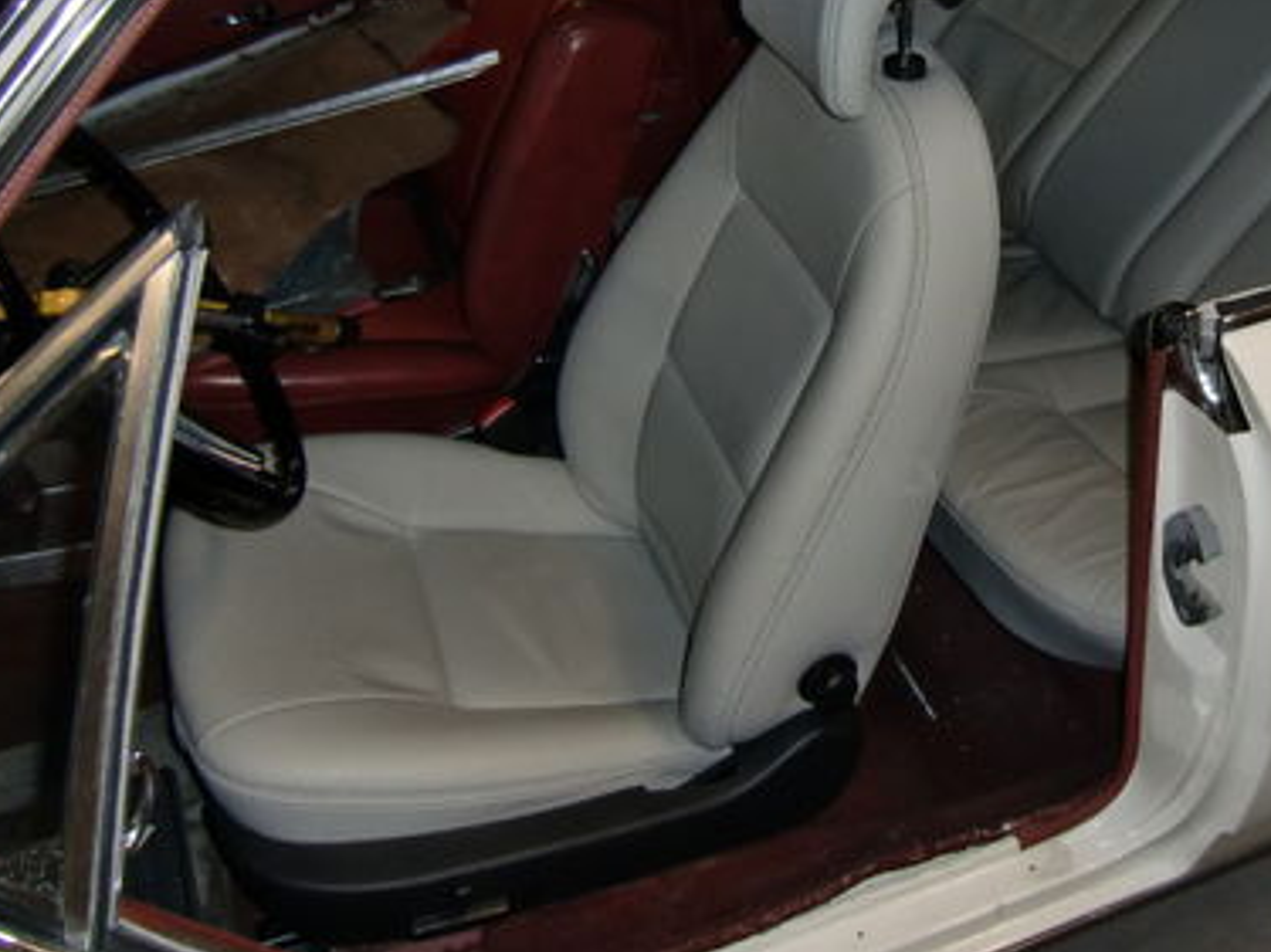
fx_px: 1505
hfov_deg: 44.5
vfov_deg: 33.7
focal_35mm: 41
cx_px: 932
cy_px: 146
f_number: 3.2
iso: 125
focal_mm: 4.3
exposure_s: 1/60
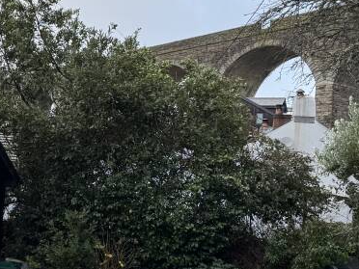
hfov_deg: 28.1
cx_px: 24
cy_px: 160
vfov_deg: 22.2
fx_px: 684
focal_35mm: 66
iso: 80
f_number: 1.78
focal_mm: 6.76
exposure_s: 1/514
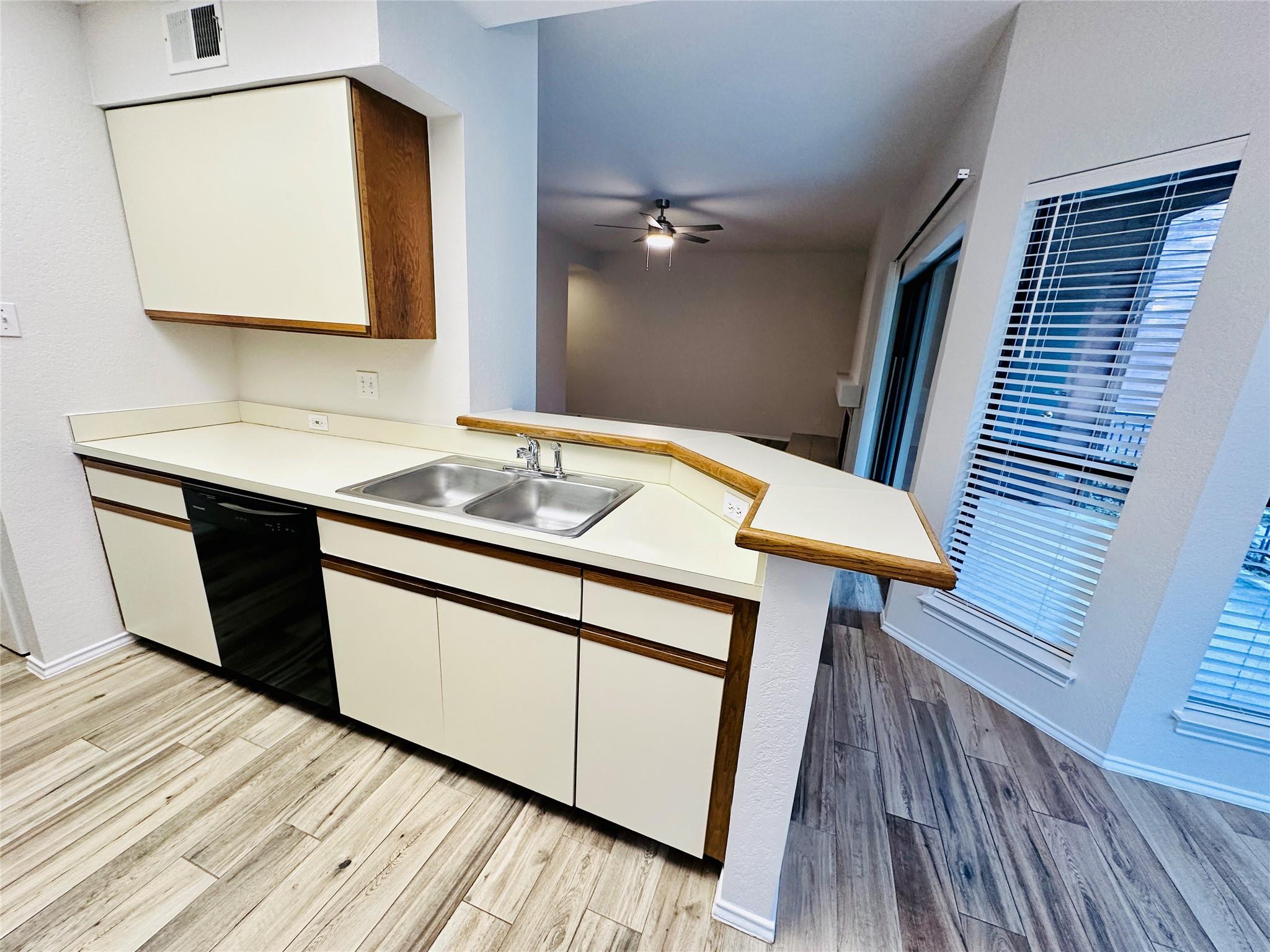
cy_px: 476
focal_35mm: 14
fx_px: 514
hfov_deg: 102.1
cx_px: 635
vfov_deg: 85.7
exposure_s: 1/120
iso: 250
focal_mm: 2.22
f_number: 2.2
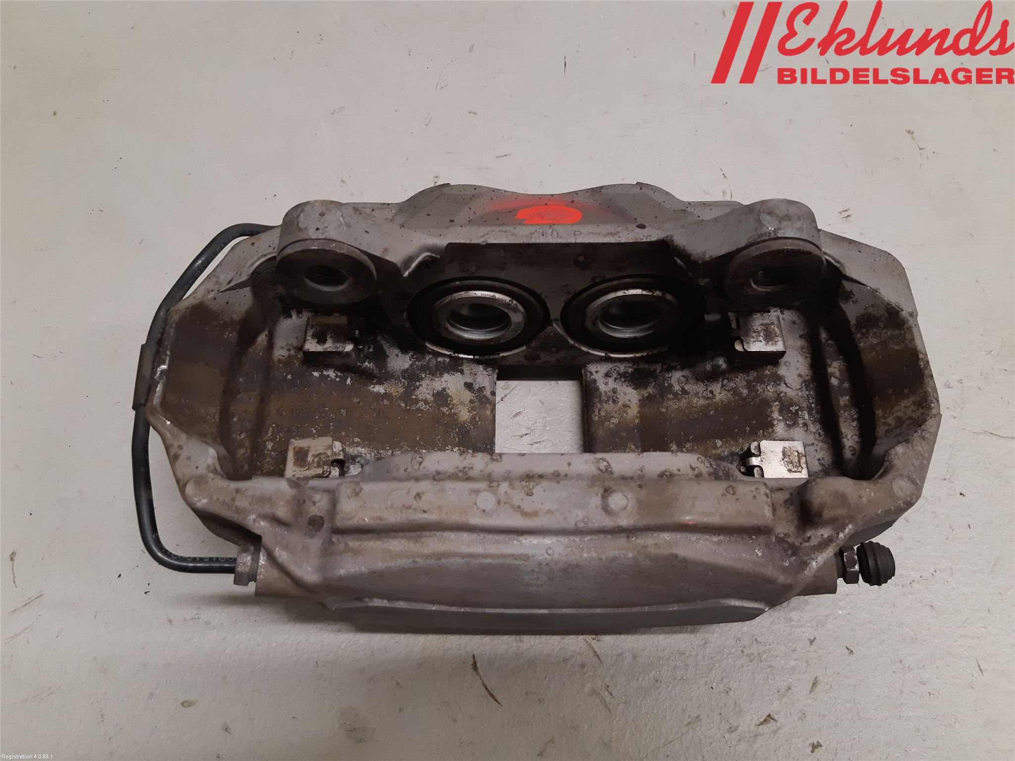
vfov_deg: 53.1
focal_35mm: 26
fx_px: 762
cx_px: 508
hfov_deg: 67.3
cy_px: 380
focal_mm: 3.93
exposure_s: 1/50
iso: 160
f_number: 1.7
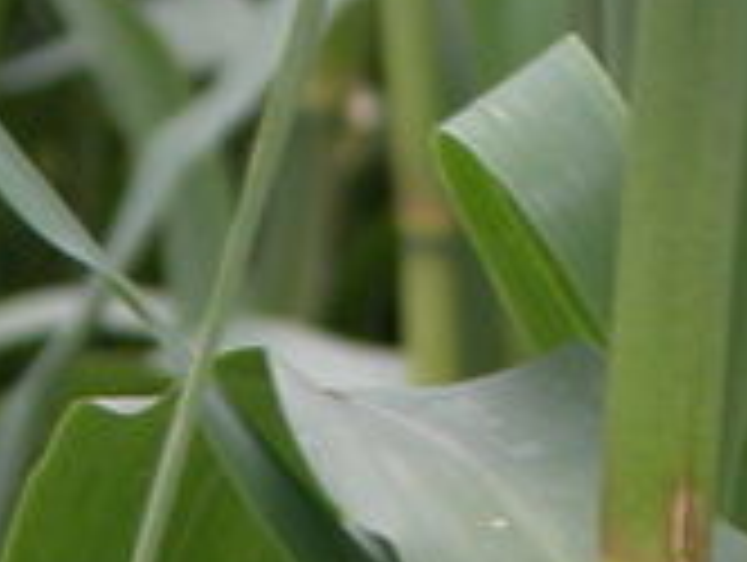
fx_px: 19882
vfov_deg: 1.6
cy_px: -620
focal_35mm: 920
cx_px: 1125
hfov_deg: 2.1
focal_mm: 48.5
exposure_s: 1/68.5
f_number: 4
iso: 100
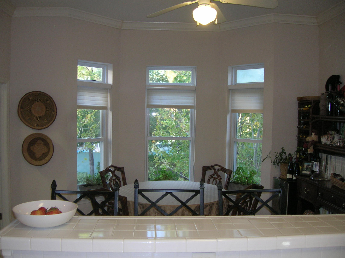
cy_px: 129
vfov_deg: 41.7
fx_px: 339
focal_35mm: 34
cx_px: 172
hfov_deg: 54.0
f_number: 2.9
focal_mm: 5.7
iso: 91
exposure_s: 1/30.7
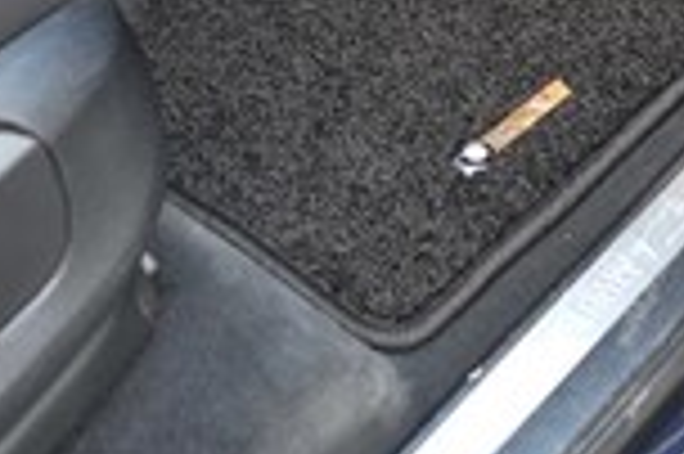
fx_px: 1727
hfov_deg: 22.3
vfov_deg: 14.5
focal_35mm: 91
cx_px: 441
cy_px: -103
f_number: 3.8
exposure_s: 1/30
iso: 1600
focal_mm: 22
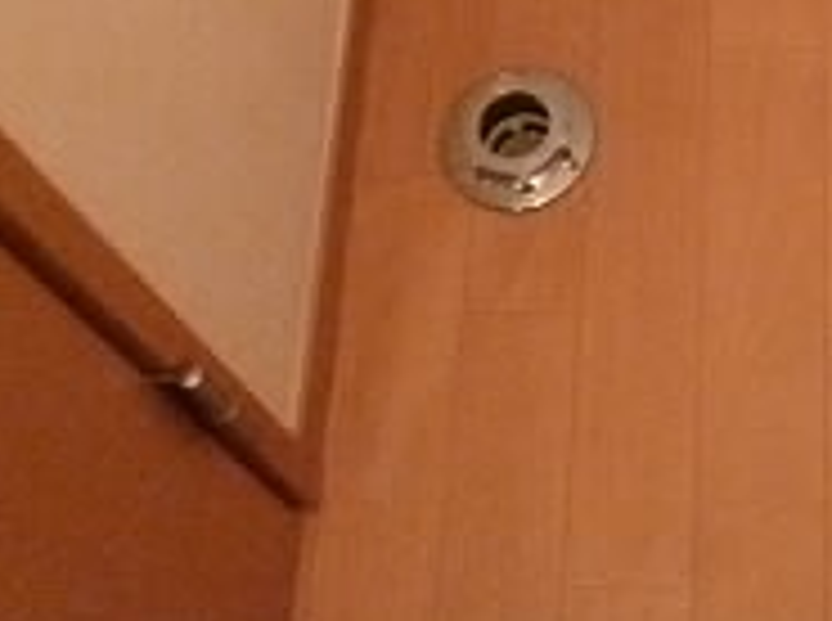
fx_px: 1871
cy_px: -252
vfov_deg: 17.3
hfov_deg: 23.5
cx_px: 913
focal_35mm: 78
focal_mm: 4.3
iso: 800
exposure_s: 1/50
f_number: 2.5
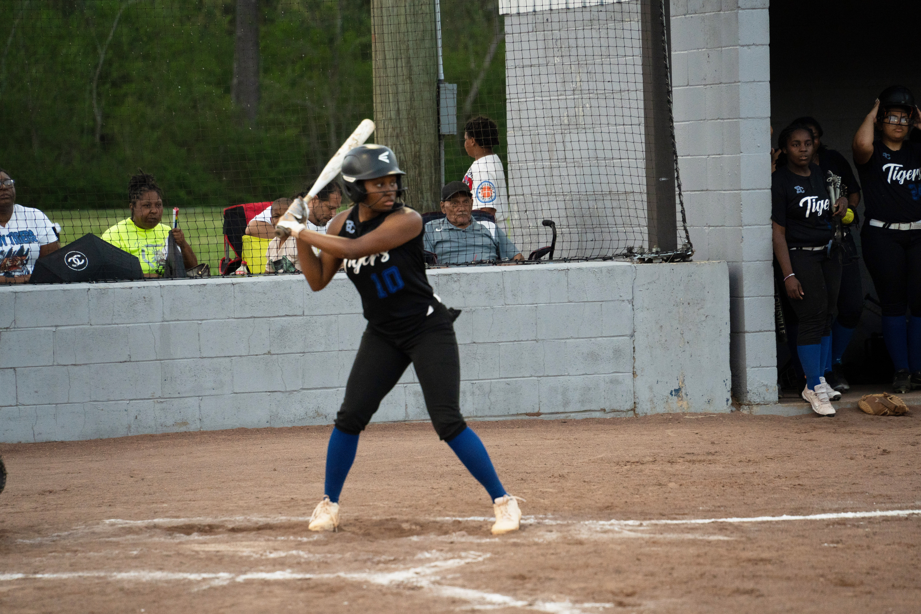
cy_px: 307
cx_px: 460
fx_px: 5116
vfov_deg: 6.9
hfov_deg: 10.3
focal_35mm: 200
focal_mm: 200
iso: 2000
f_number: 5.6
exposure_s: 1/1000
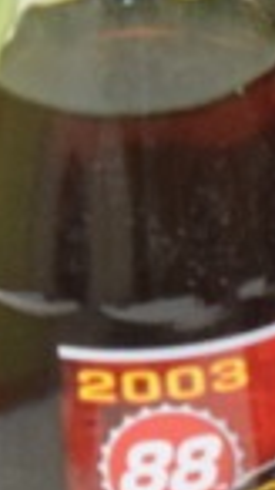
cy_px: 606
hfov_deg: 2.0
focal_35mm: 591
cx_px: 1130
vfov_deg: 3.7
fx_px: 7665
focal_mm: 55
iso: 2800
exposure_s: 1/60
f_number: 5.6
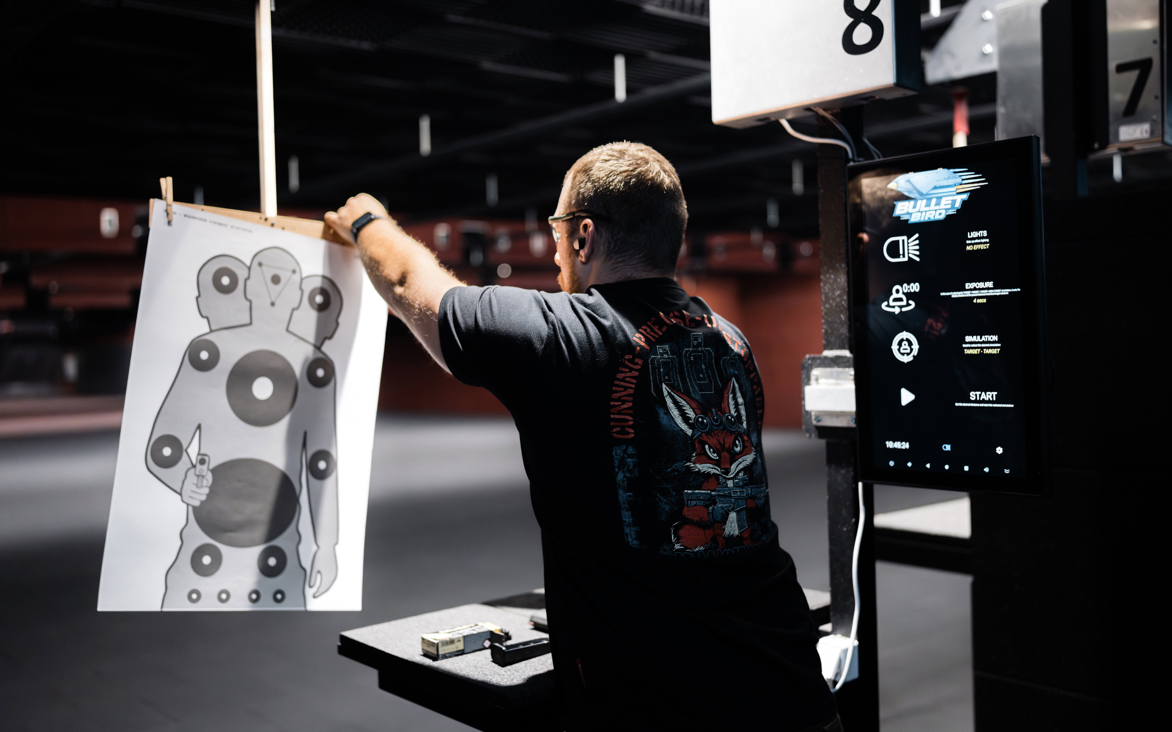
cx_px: 591
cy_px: 356
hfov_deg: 54.0
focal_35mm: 36
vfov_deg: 35.3
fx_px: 1150
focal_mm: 35
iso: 800
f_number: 1.4
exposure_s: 1/250
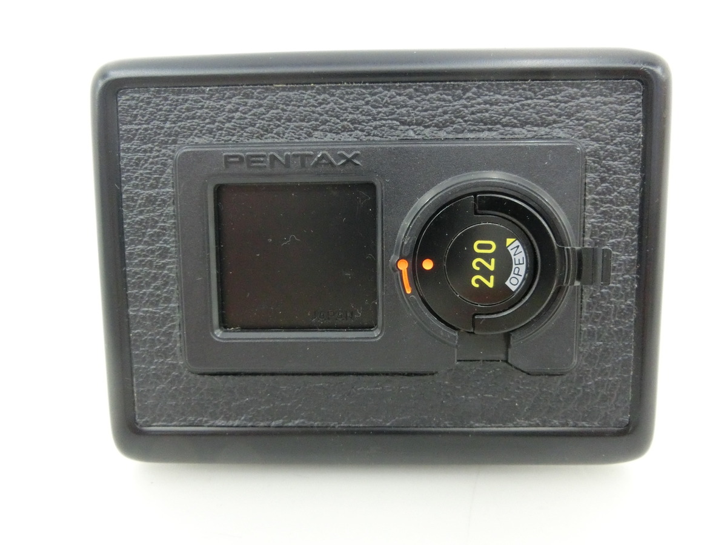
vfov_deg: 54.9
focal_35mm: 25
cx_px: 364
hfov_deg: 69.4
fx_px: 525
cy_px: 272
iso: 640
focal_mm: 4.5
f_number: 7
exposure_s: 1/25
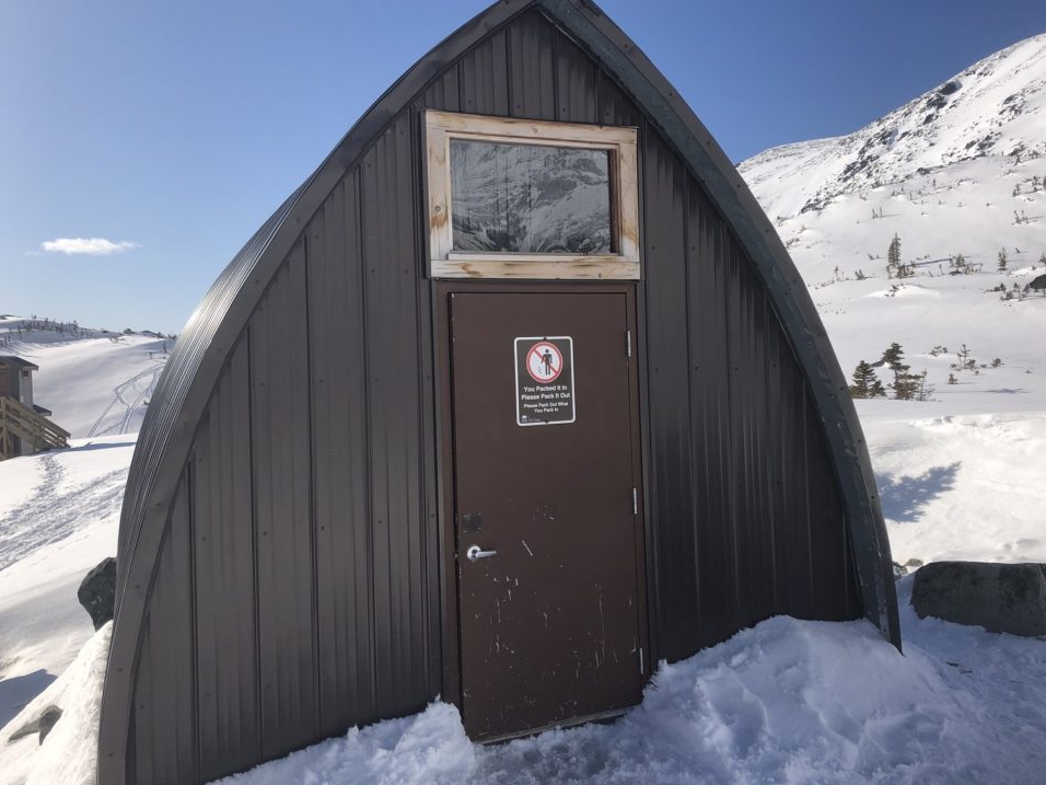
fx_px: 907
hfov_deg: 59.9
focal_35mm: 30
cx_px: 545
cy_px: 368
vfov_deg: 46.8
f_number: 1.8
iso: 20
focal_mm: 3.99
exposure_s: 1/3003
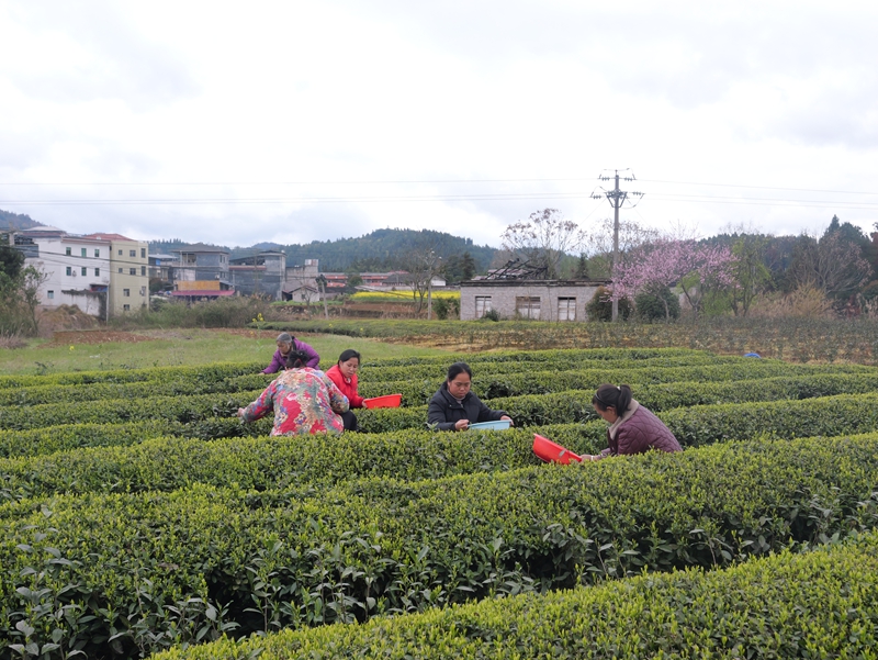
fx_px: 964
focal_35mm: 38
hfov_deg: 49.0
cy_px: 330
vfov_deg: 37.8
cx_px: 439
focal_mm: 19
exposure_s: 1/125
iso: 125
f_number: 6.3
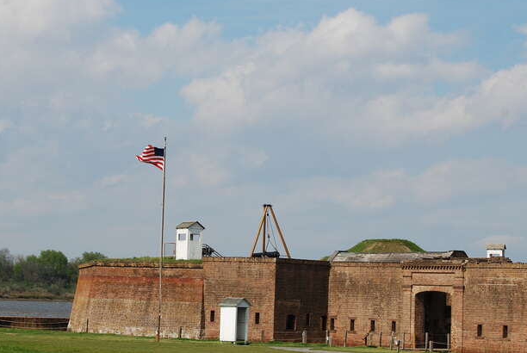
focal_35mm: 102
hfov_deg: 20.0
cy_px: 158
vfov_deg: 13.5
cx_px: 231
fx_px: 1495
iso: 100
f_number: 10
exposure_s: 1/250
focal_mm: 52
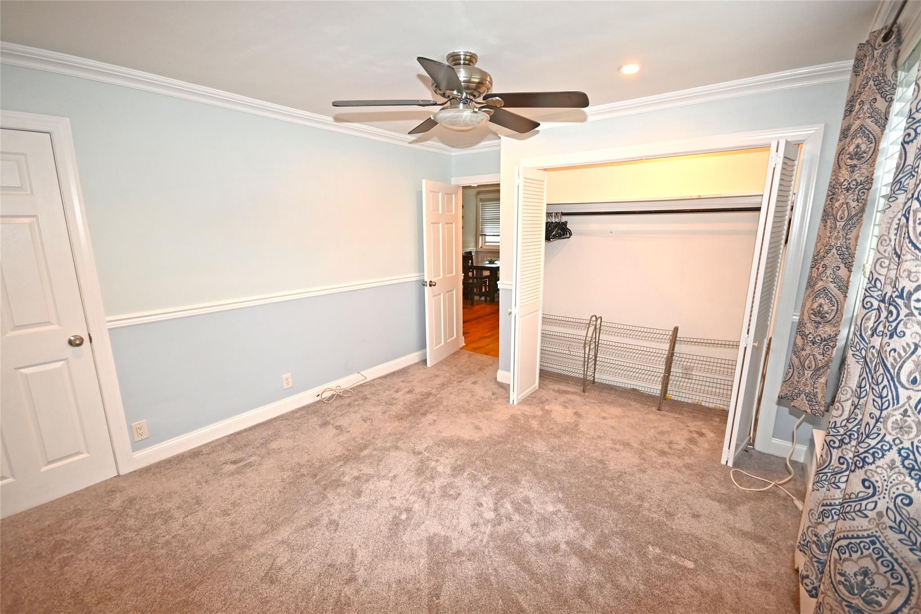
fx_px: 384
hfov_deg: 100.4
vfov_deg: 77.3
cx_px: 460
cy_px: 307
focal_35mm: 15
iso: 360
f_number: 4
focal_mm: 10
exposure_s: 1/60
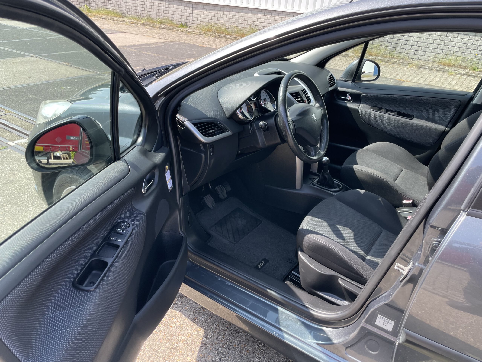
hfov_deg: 67.3
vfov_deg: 53.1
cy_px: 181
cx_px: 241
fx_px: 362
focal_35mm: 26
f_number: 1.6
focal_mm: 4.2
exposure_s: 1/437
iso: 32
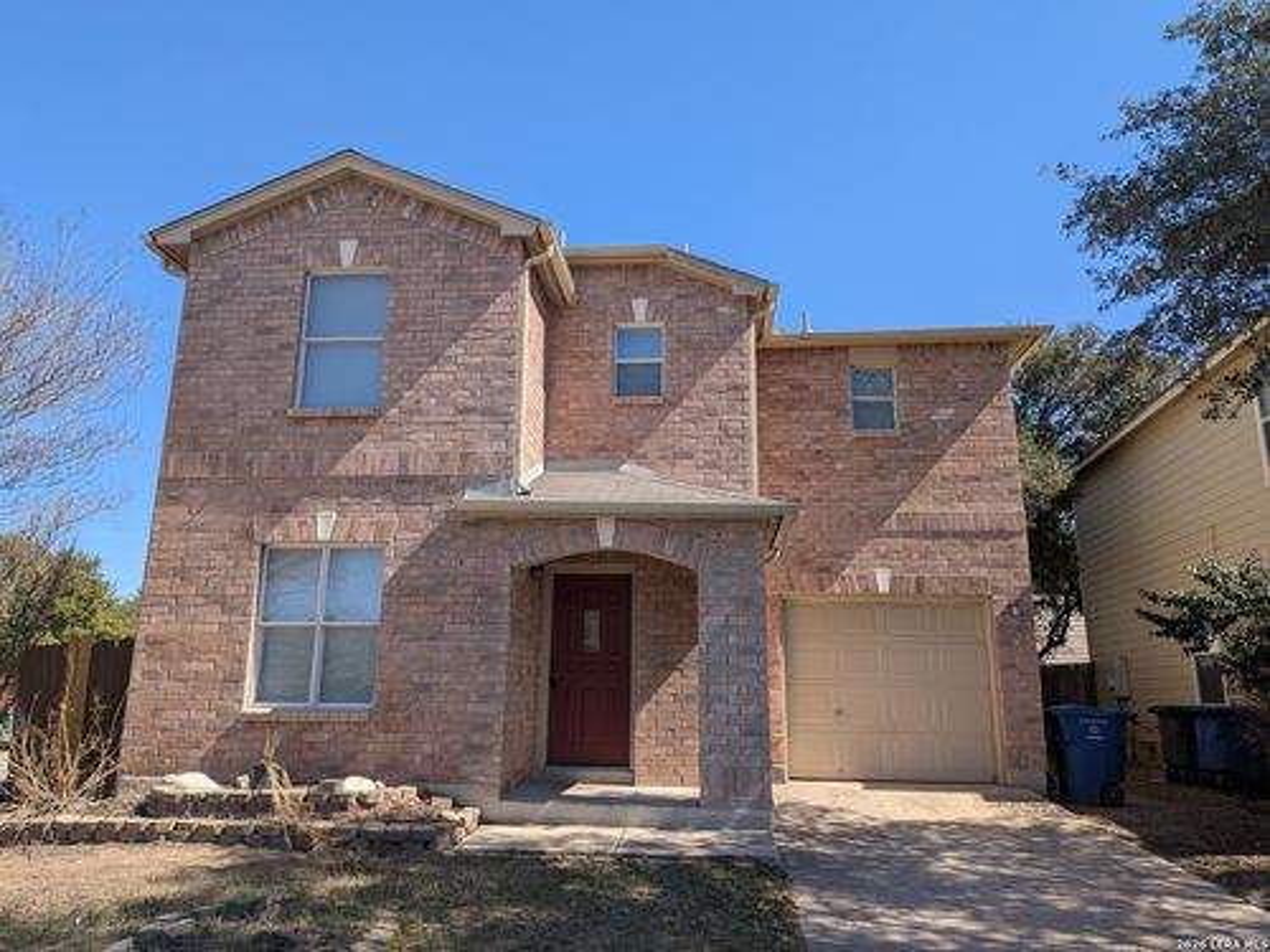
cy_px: 476
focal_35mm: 24
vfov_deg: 56.8
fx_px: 881
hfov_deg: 71.6
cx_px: 635
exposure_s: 1/1277
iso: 27
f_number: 1.7
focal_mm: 4.53
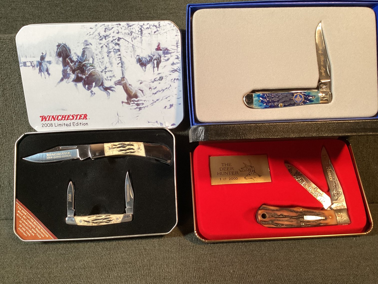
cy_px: 142
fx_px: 339
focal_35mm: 31
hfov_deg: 58.3
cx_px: 189
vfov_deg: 45.4
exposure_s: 1/60
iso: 200
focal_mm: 3.3
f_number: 2.4
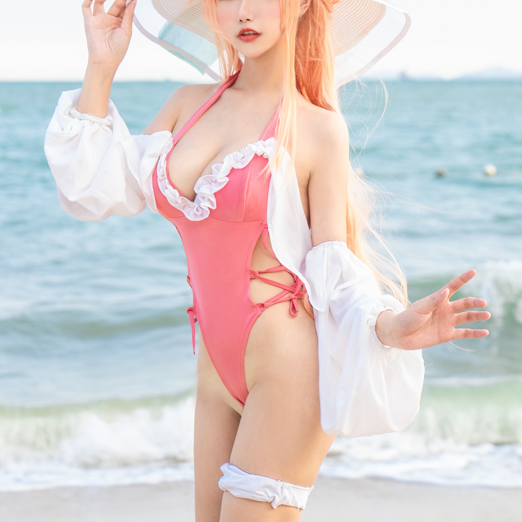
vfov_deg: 19.3
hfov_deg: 19.3
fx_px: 1535
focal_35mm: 90
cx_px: 262
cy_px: 201
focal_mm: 70
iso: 80
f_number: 4.5
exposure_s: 1/80
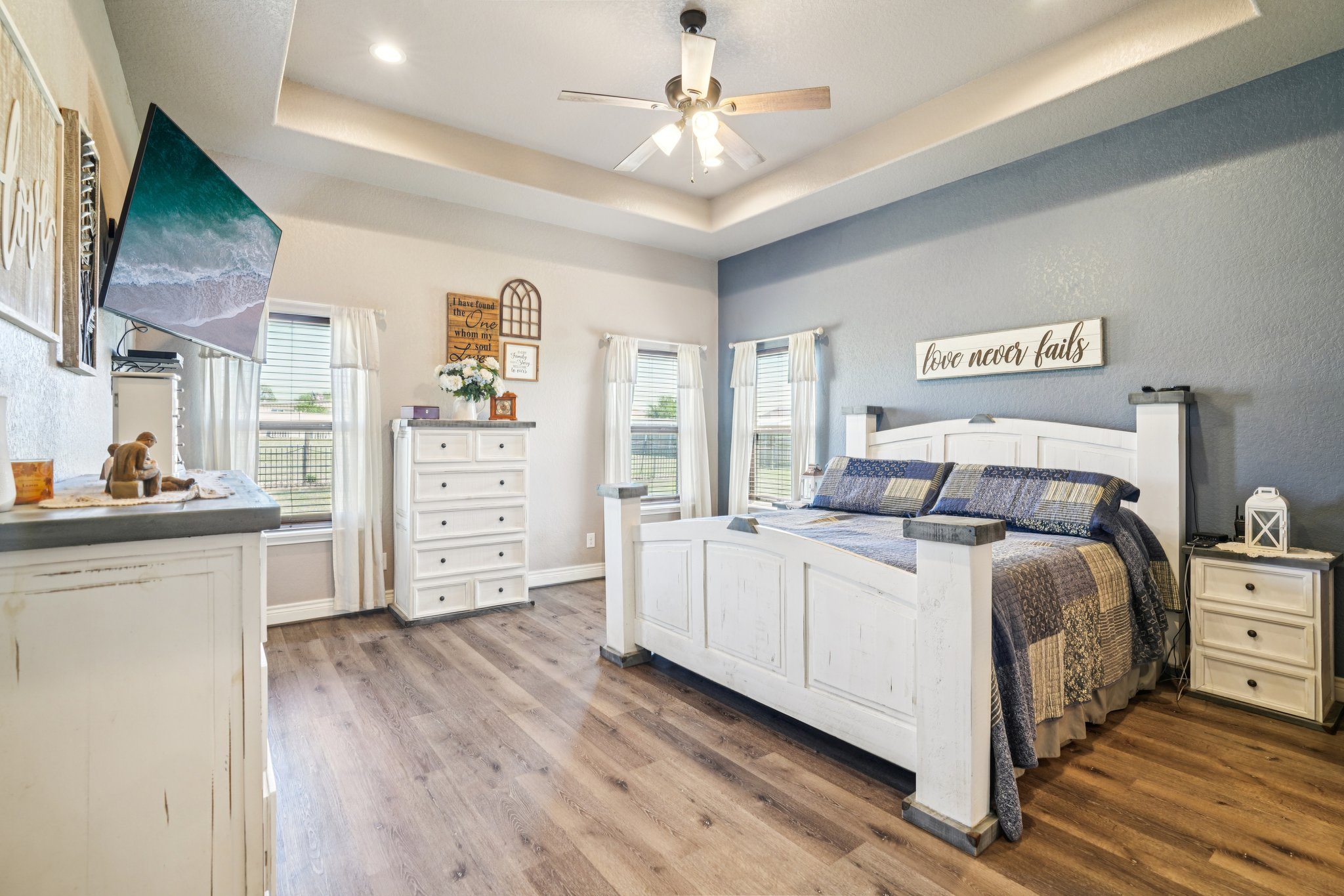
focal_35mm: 16
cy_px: 448
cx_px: 672
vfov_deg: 73.7
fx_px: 597
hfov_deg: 96.7
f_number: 8
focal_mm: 16
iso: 400
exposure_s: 1/8
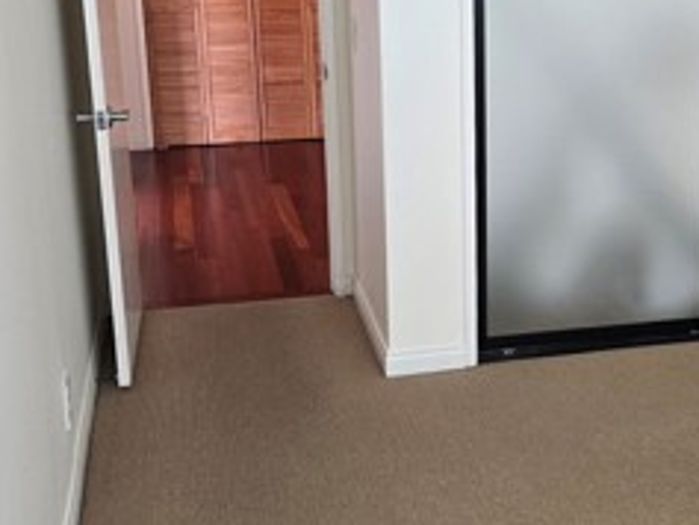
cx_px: 519
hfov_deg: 30.7
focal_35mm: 62
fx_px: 1253
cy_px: 198
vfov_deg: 23.6
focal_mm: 6.3
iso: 160
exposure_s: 1/180
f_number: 1.7
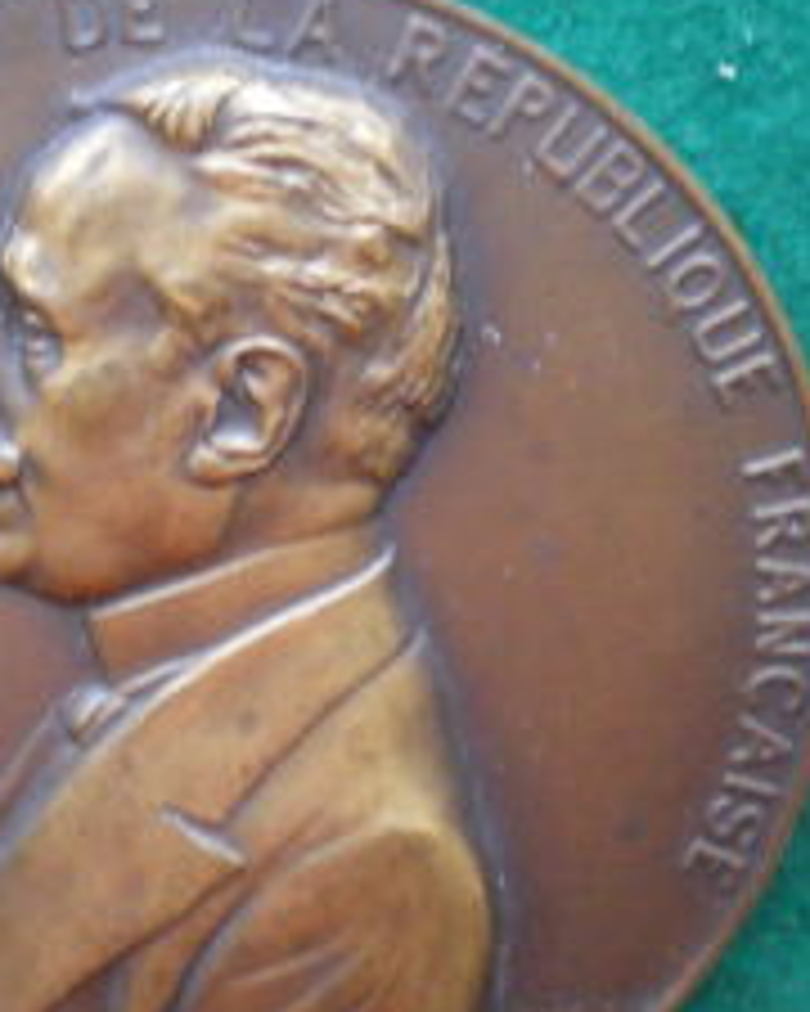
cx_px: 144
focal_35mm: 79
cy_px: 567
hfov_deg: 19.2
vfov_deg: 24.1
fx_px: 2367
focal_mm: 6.3
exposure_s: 1/15
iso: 400
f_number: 3.1
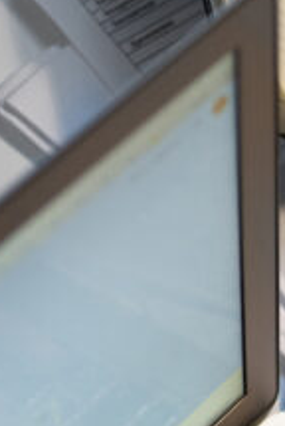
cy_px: 763
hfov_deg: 6.6
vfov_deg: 10.0
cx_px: 764
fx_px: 2308
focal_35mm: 195
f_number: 1.8
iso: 800
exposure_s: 1/320
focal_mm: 35
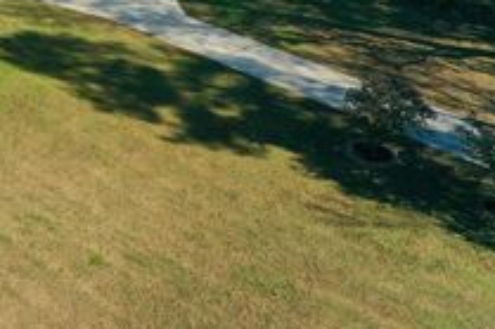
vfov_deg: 19.5
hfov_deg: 27.5
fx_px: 921
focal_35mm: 67
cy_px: -22
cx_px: -52
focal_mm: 10.26
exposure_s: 1/40
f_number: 3.2
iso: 100
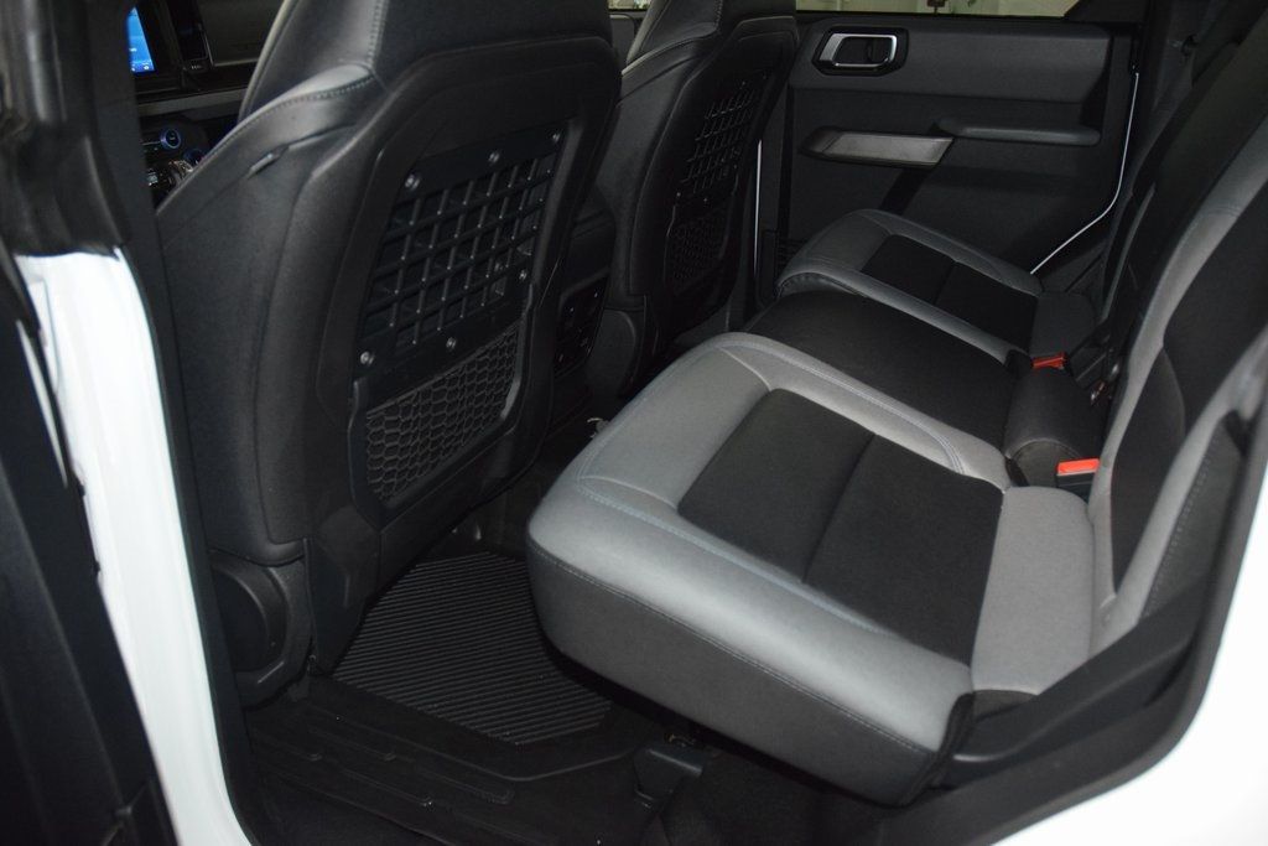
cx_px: 634
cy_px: 423
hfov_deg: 67.4
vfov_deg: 47.9
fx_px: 951
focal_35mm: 27
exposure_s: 1/60
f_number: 3.5
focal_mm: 18
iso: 2500
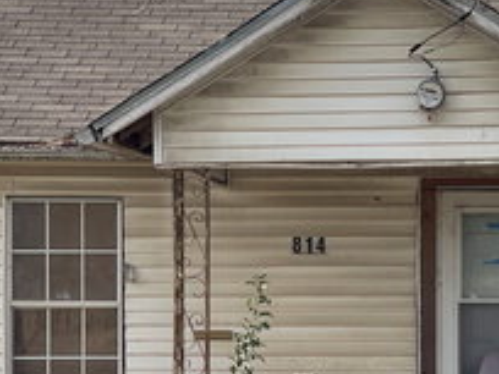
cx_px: 426
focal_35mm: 161
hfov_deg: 12.2
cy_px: 240
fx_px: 2321
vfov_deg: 9.2
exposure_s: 1/747
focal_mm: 7.5
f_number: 2.2
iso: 32
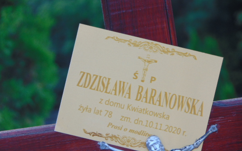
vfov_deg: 4.0
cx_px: 121
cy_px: 82
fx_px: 2156
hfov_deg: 6.4
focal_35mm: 327
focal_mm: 55.1
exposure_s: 1/250
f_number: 4.2
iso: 80
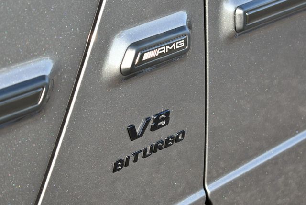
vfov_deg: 12.5
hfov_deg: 18.6
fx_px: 936
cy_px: 102
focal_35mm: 110
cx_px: 153
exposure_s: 1/250
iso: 220
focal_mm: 55
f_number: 5.6
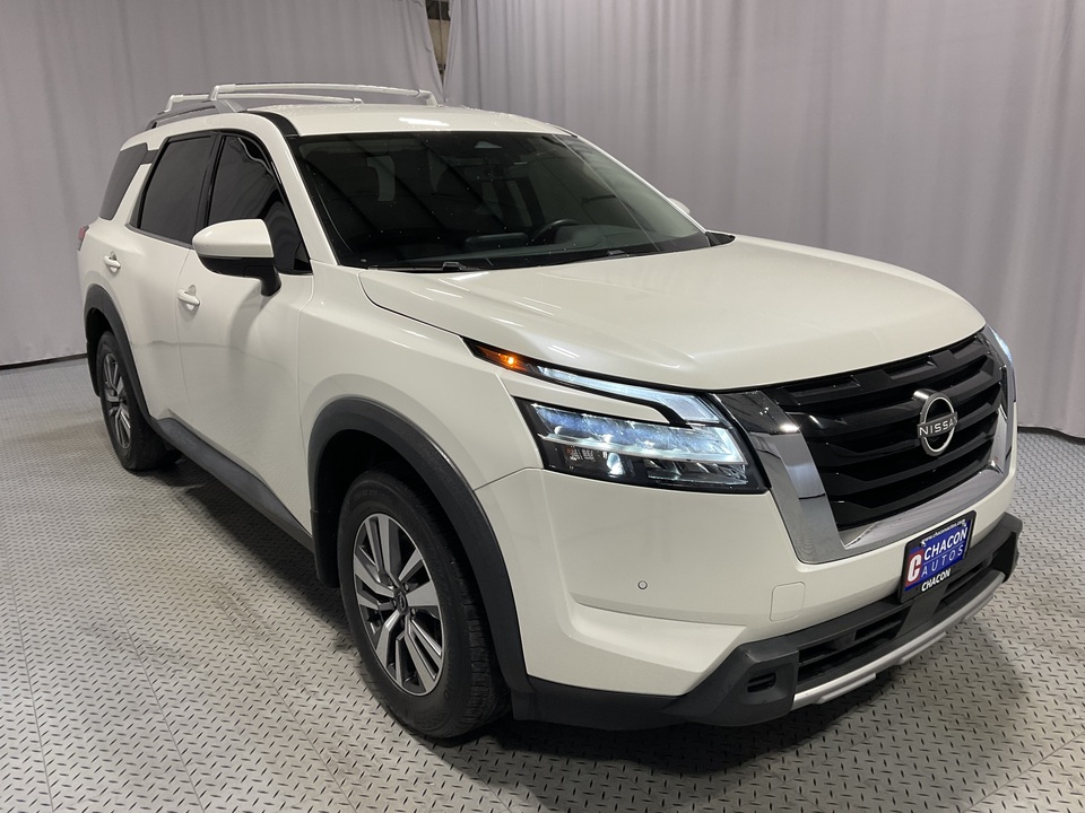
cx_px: 542
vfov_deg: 48.2
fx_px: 909
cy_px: 406
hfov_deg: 61.7
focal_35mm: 29
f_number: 1.8
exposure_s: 1/120
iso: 64
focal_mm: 3
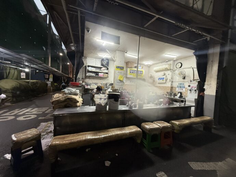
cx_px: 118
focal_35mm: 14
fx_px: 95
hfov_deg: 102.0
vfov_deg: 85.7
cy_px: 88
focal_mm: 2.22
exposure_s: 1/120
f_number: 2.2
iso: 320
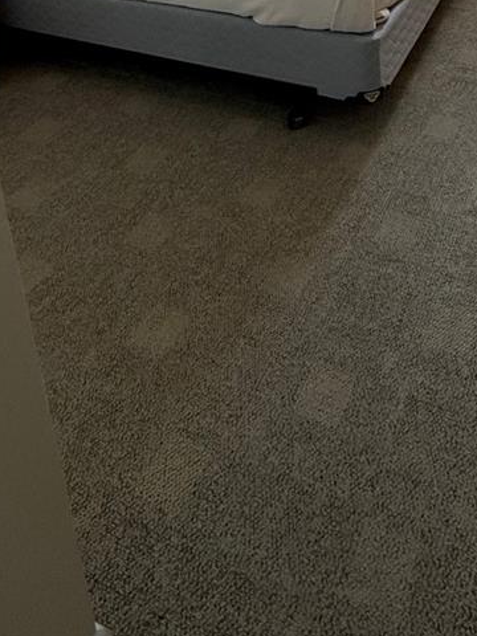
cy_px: -151
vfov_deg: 37.5
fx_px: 643
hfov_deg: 38.4
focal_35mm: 35
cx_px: 415
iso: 64
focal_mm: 2.22
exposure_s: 1/388
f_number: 2.2
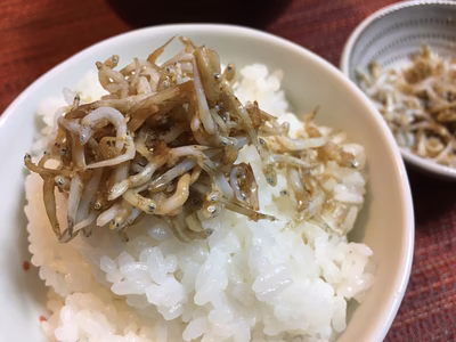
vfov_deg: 48.2
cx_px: 228
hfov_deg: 61.7
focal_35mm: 29
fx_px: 382
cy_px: 171
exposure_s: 1/30
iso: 64
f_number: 2.2
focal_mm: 4.15
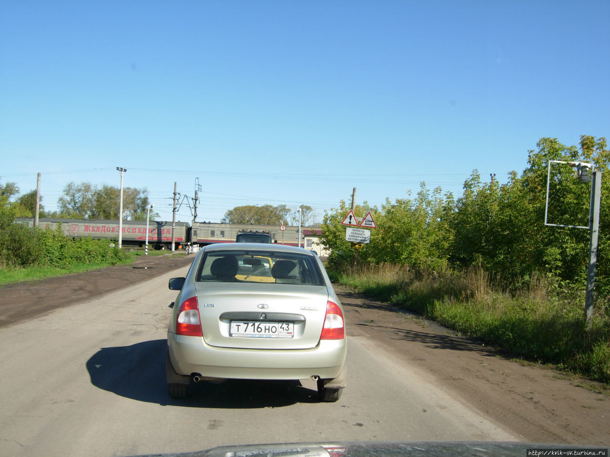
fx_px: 634
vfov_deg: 39.7
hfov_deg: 51.4
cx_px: 305
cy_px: 228
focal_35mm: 36
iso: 50
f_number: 6.8
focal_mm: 7.5
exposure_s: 1/406
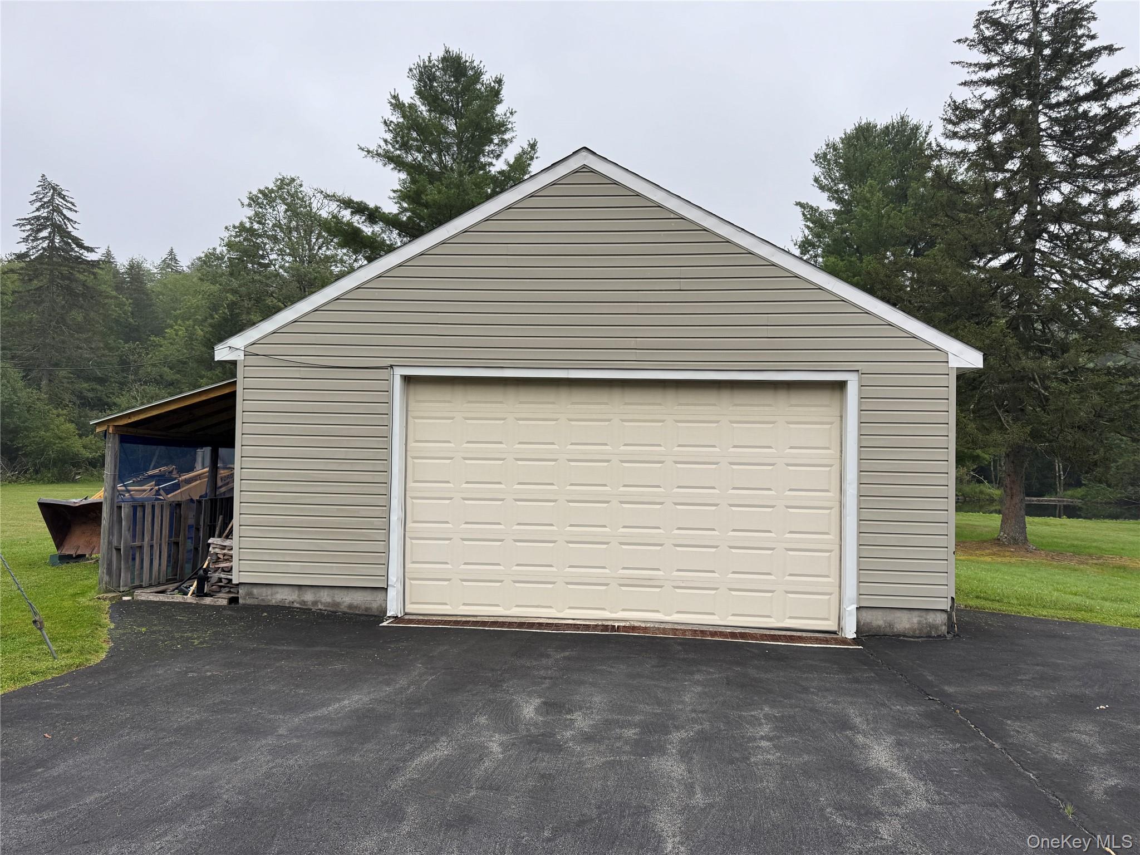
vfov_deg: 56.8
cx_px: 570
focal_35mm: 24
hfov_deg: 71.6
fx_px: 790
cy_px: 428
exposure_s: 1/531
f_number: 1.78
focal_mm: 6.76
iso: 80
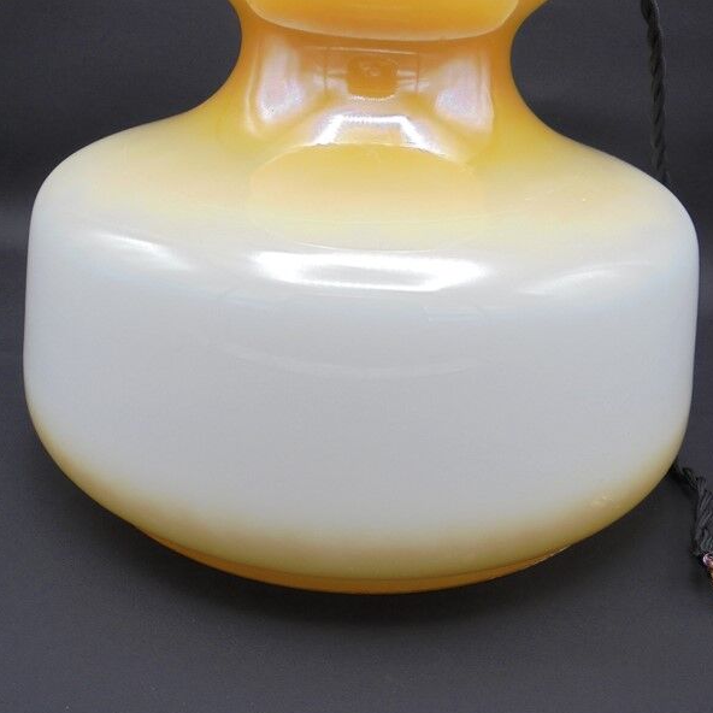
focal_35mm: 39
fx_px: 909
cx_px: 382
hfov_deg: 42.8
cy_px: 213
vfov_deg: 42.0
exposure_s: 1/80
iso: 100
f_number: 3.7
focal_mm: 5.3
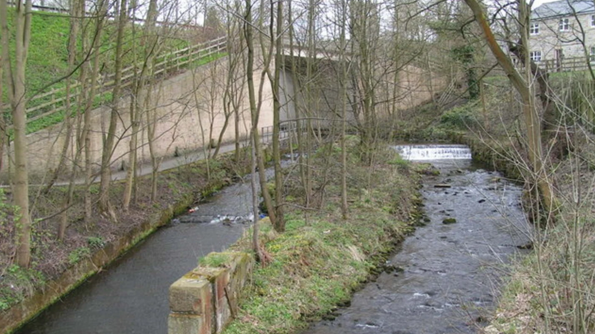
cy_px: 183
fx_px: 663
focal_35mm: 42
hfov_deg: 48.4
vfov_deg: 28.3
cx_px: 301
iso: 50
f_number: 5
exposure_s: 1/50
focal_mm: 5.8
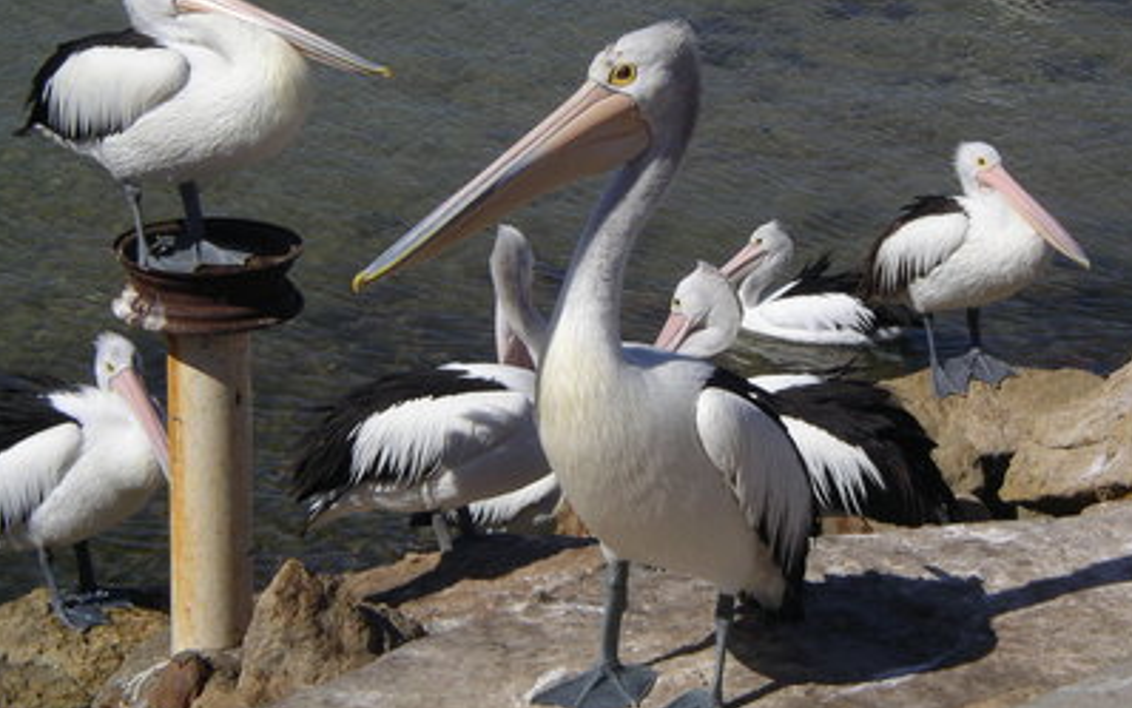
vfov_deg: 10.6
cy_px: 307
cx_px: 623
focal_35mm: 124
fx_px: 3827
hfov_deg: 16.8
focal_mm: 16
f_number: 9.6
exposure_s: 1/200
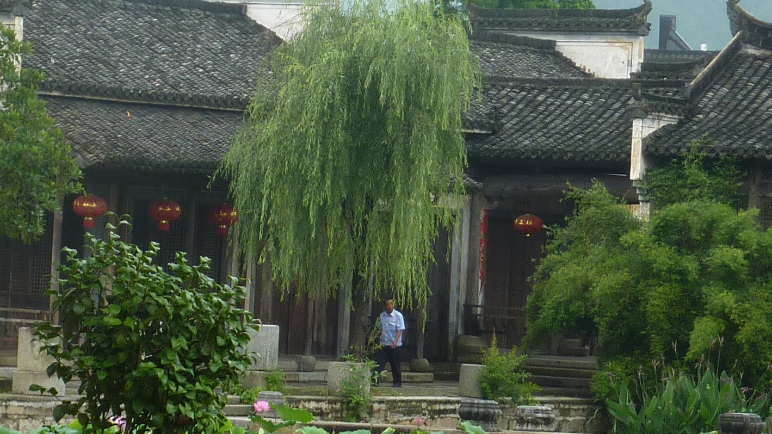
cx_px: 235
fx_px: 4217
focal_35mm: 206
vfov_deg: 5.9
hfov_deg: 10.4
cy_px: 112
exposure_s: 1/100
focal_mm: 11.9
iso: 80
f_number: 4.1
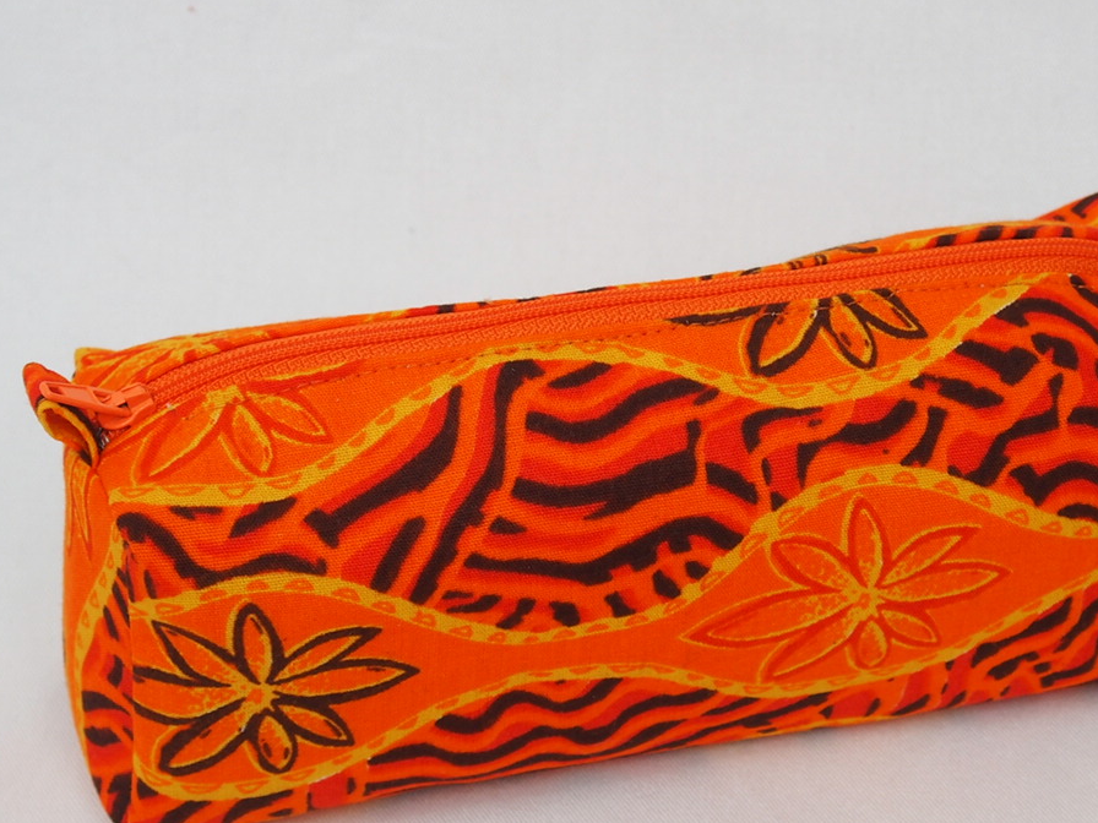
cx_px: 631
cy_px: 437
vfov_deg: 12.3
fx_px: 3806
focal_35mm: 120
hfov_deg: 16.4
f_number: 2.8
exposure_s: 1/10
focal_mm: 17.8
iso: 125
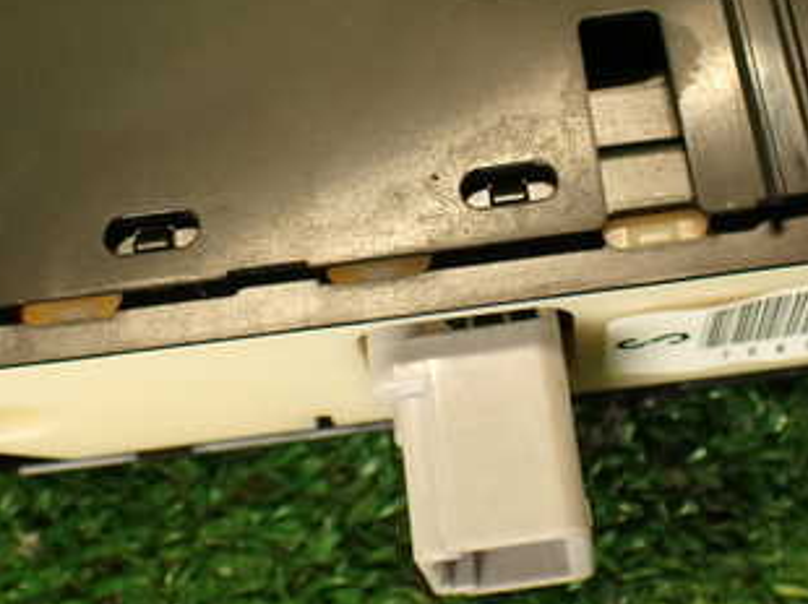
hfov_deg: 31.2
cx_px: 446
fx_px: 1446
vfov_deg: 23.4
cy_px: 174
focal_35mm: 62
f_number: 2.4
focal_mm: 5.79
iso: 200
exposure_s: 1/40
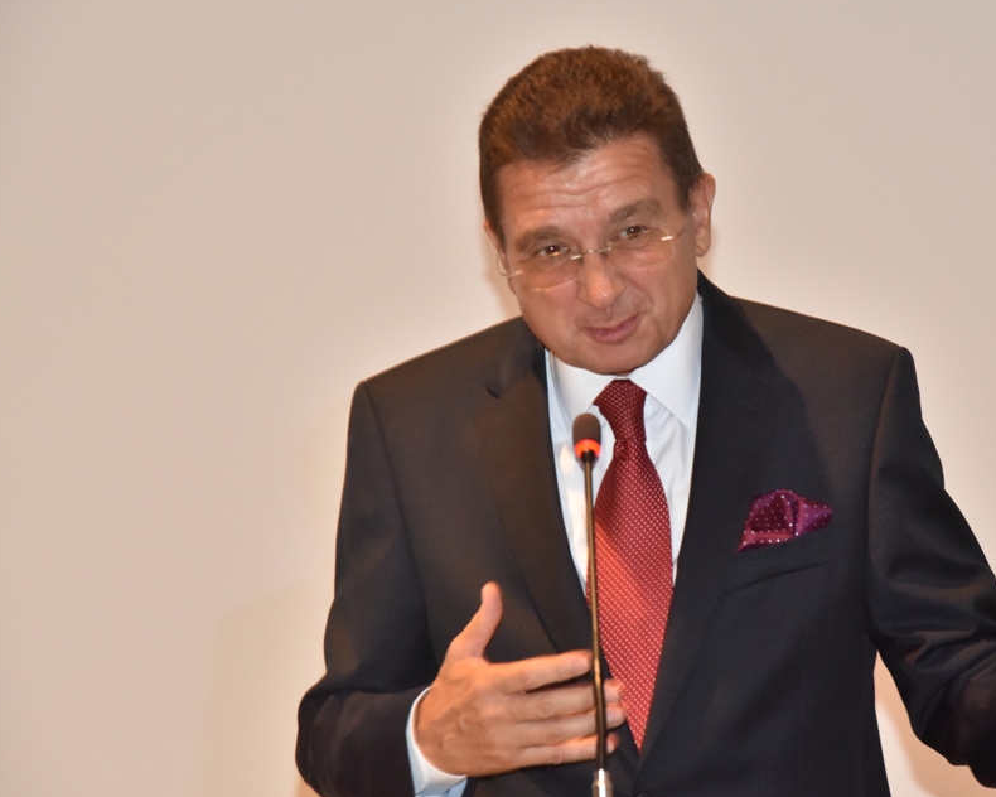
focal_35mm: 146
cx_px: 637
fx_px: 4304
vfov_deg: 10.6
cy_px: 394
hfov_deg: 13.2
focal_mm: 120
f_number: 7.1
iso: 3200
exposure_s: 1/60
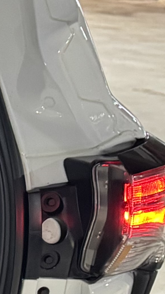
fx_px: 1120
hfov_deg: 6.6
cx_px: -511
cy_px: 248
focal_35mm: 144
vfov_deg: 14.8
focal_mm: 6.76
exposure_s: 1/30
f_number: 1.78
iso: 800
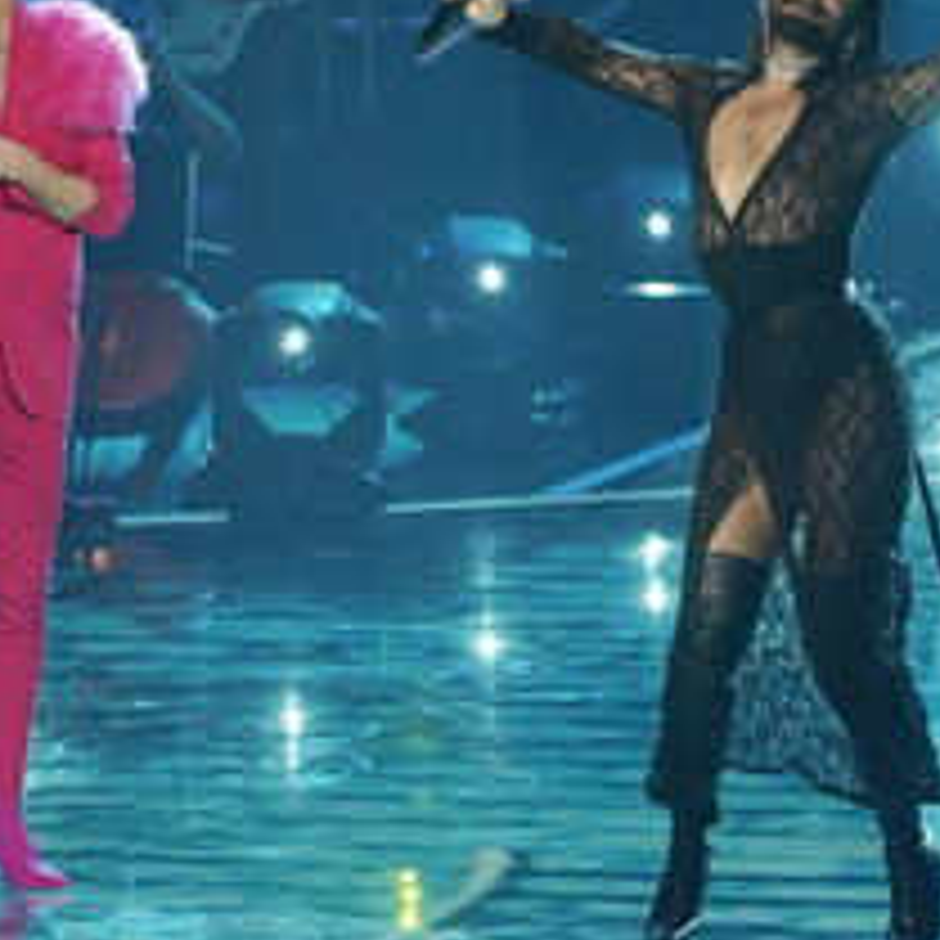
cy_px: 369
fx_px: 12166
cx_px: 394
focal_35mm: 396
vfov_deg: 4.4
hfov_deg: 4.4
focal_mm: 216
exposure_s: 1/160
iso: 4000
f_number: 5.6
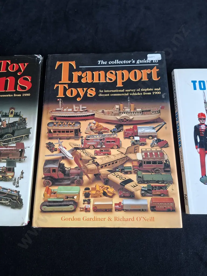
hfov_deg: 58.9
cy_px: 138
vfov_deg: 73.9
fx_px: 183
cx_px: 104
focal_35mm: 23
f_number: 1.8
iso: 125
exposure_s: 1/100
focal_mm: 5.54
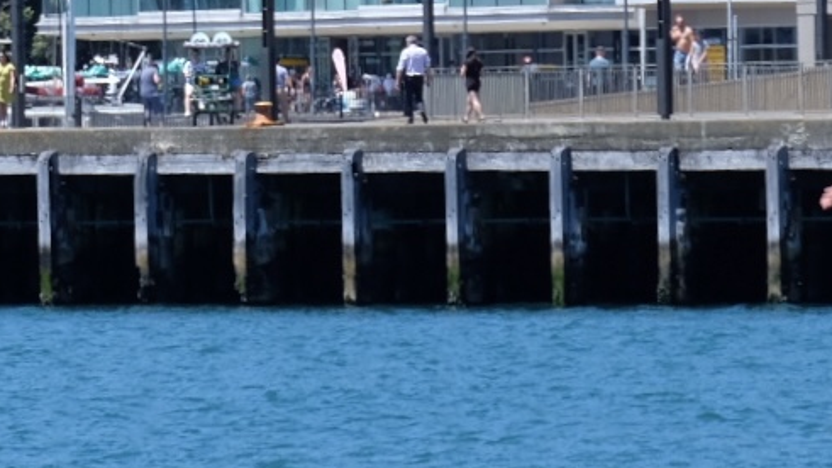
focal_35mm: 609
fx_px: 13433
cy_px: -1
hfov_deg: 3.5
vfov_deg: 2.0
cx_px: 652
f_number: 8
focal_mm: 120.6
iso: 200
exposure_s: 1/280
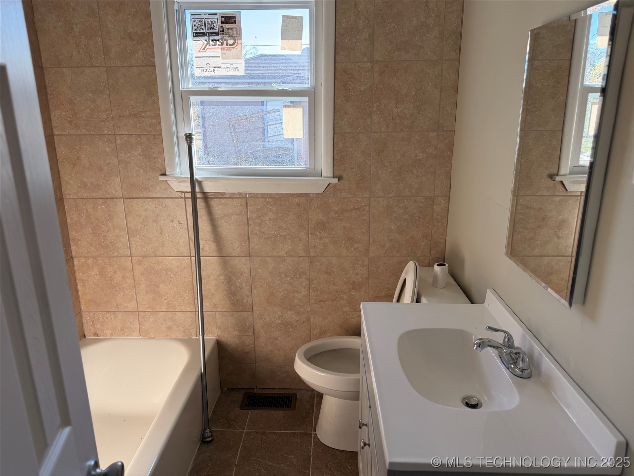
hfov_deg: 71.6
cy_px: 238
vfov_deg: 56.8
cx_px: 317
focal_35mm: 24
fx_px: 440
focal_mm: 6.76
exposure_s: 1/232
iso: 80
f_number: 1.78
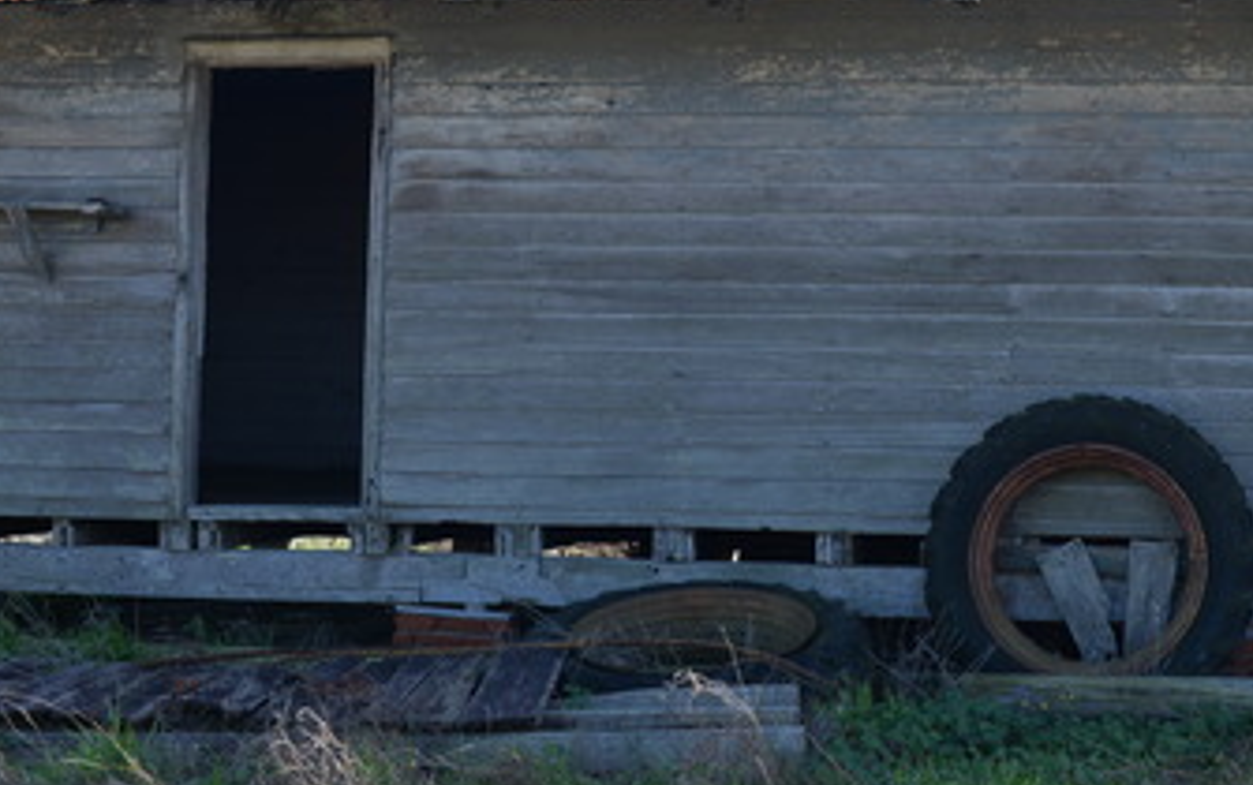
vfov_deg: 16.3
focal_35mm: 80
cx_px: 901
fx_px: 2734
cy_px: 243
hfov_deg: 25.6
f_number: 8
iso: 200
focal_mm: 35
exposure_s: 1/250
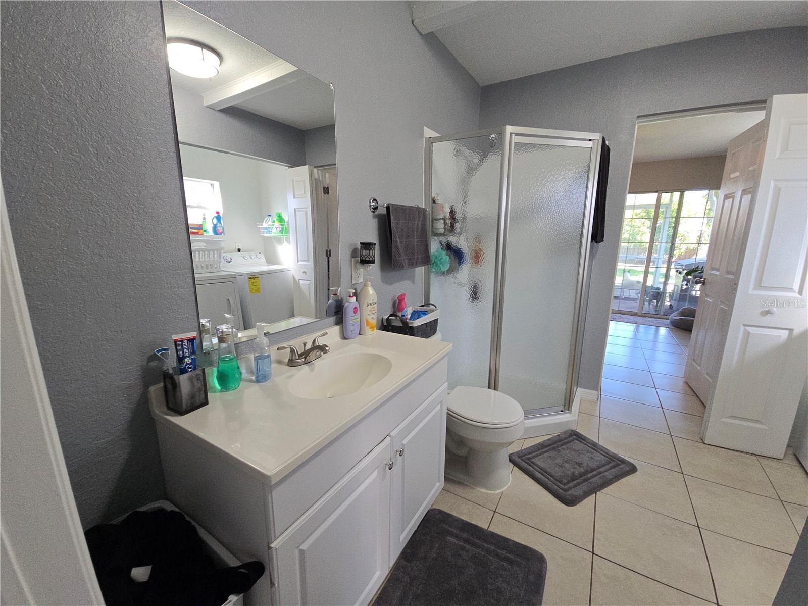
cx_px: 404
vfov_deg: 89.9
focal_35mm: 13
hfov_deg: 106.2
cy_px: 303
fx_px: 303
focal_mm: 2.2
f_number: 2.2
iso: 80
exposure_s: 1/60
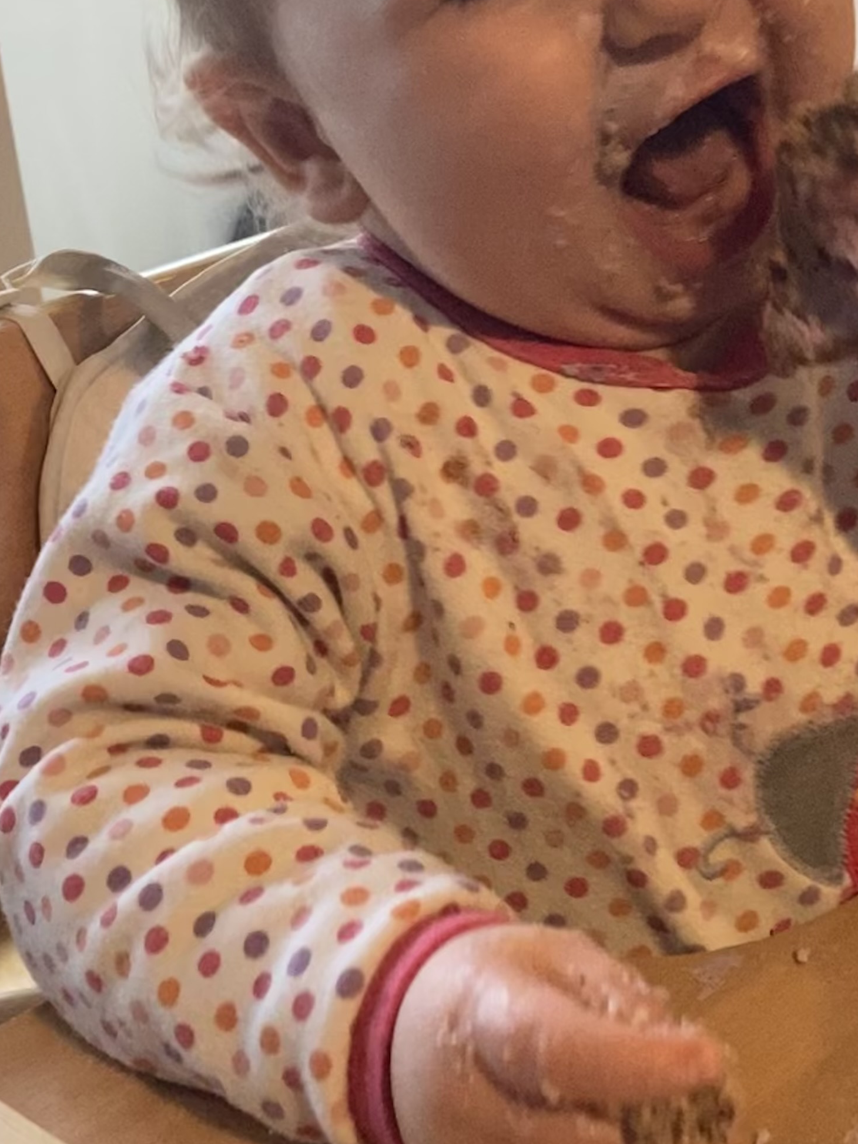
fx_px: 1916
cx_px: 661
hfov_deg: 24.9
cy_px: 443
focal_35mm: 58
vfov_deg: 33.1
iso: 320
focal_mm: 3.99
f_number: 1.8
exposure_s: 1/59
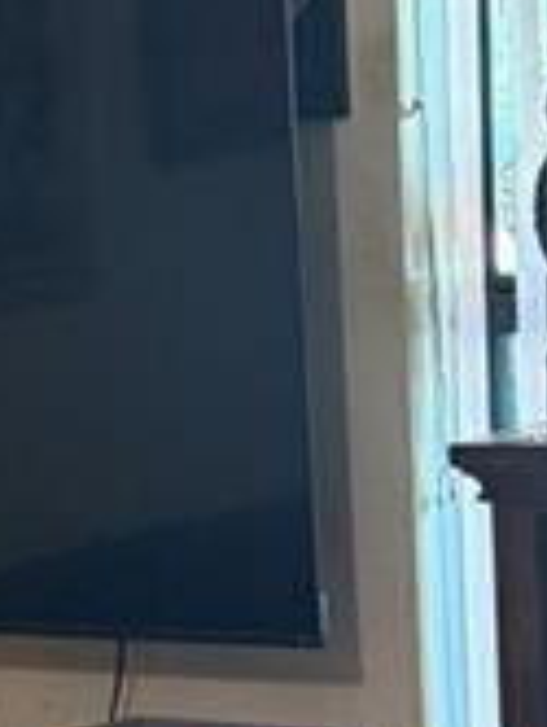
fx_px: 3636
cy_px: 618
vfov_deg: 11.4
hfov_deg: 8.3
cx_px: -438
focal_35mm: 173
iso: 500
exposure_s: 1/60
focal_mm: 6.76
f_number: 1.78
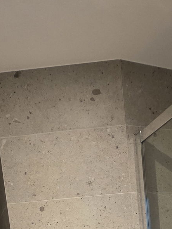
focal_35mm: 47
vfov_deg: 30.3
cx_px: 141
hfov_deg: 30.1
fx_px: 311
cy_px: 310
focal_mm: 2.2
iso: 400
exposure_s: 1/50
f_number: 1.9
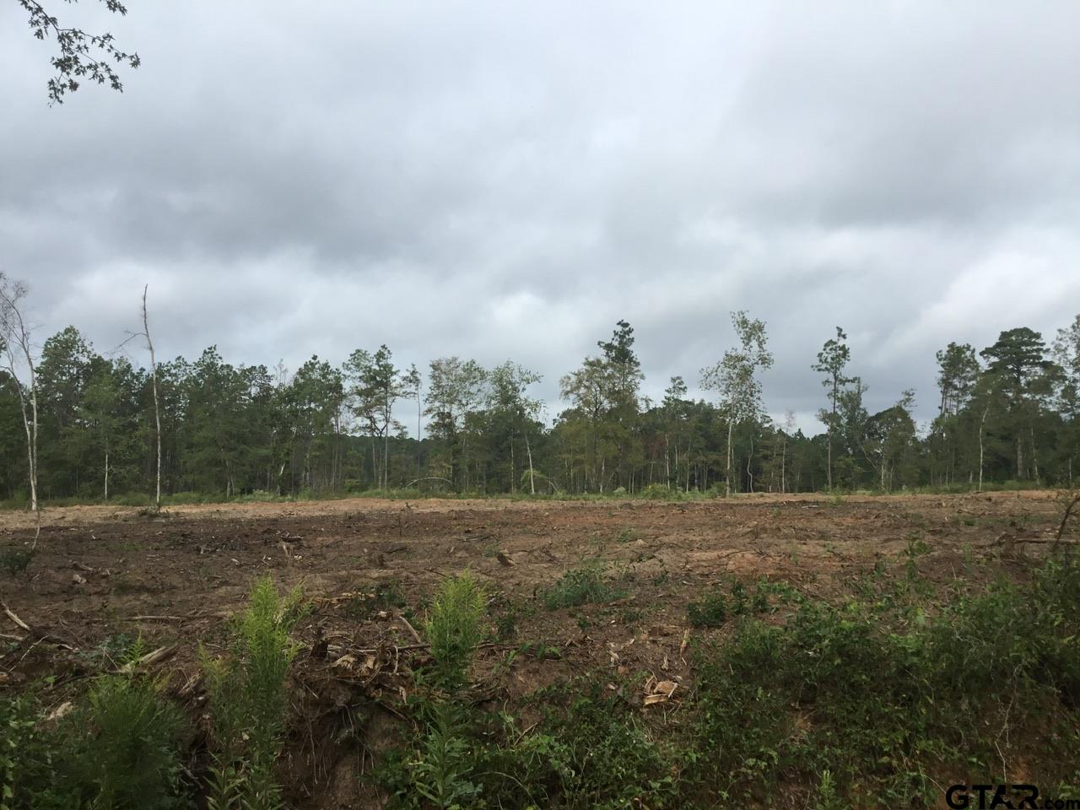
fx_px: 967
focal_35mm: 31
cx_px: 540
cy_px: 405
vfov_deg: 45.4
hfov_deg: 58.4
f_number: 2.4
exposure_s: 1/981
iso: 25
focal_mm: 3.3
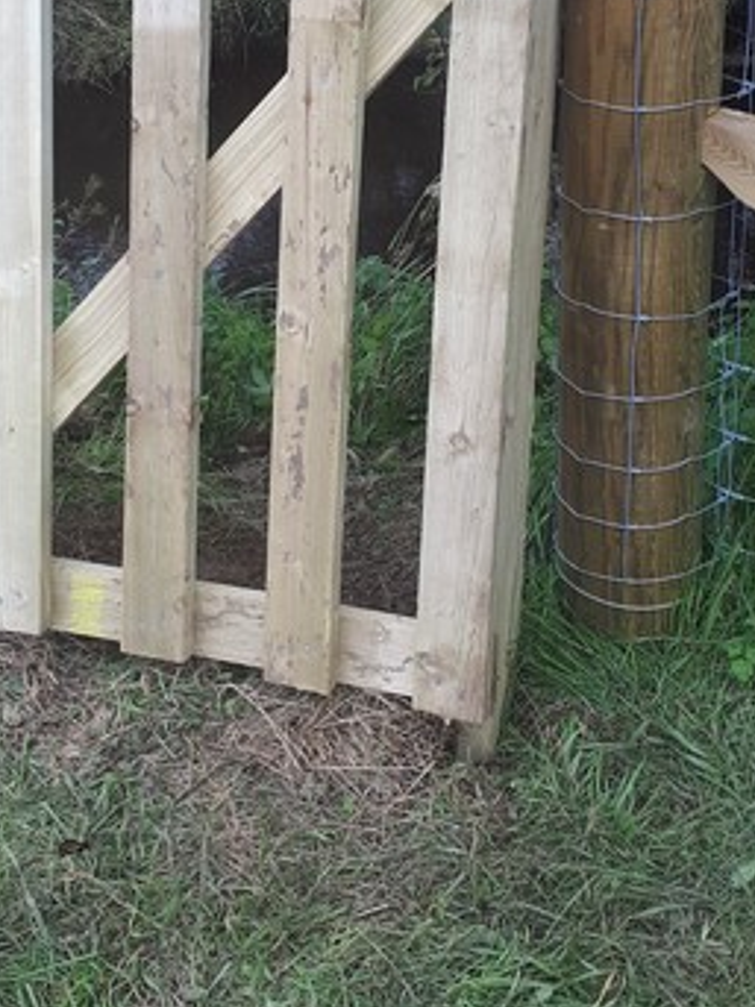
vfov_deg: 43.4
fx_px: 1222
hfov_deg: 33.9
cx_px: 235
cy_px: 251
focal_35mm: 42
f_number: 1.9
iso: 40
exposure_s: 1/219
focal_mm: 3.6
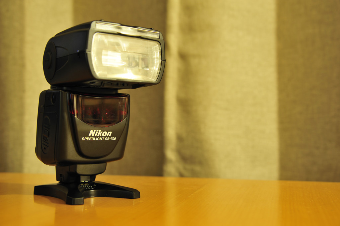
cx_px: 170
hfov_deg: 38.2
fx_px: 491
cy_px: 113
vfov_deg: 25.9
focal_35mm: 52
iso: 200
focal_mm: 52
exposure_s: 5
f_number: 9
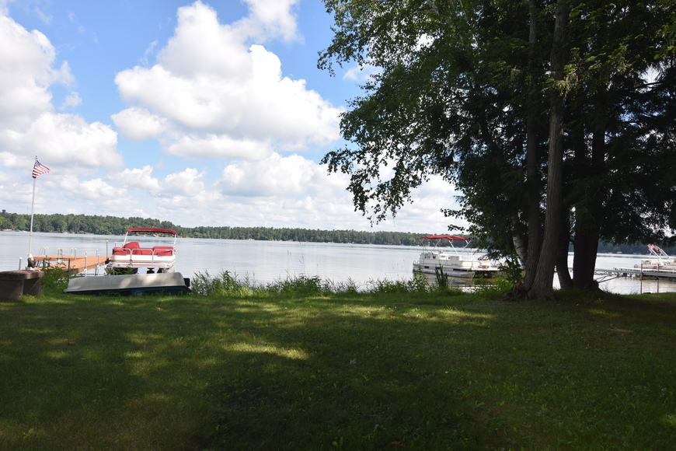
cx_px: 338
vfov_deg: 53.1
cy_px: 226
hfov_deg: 73.7
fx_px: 451
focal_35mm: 24
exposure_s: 1/200
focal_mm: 16
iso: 100
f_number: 8
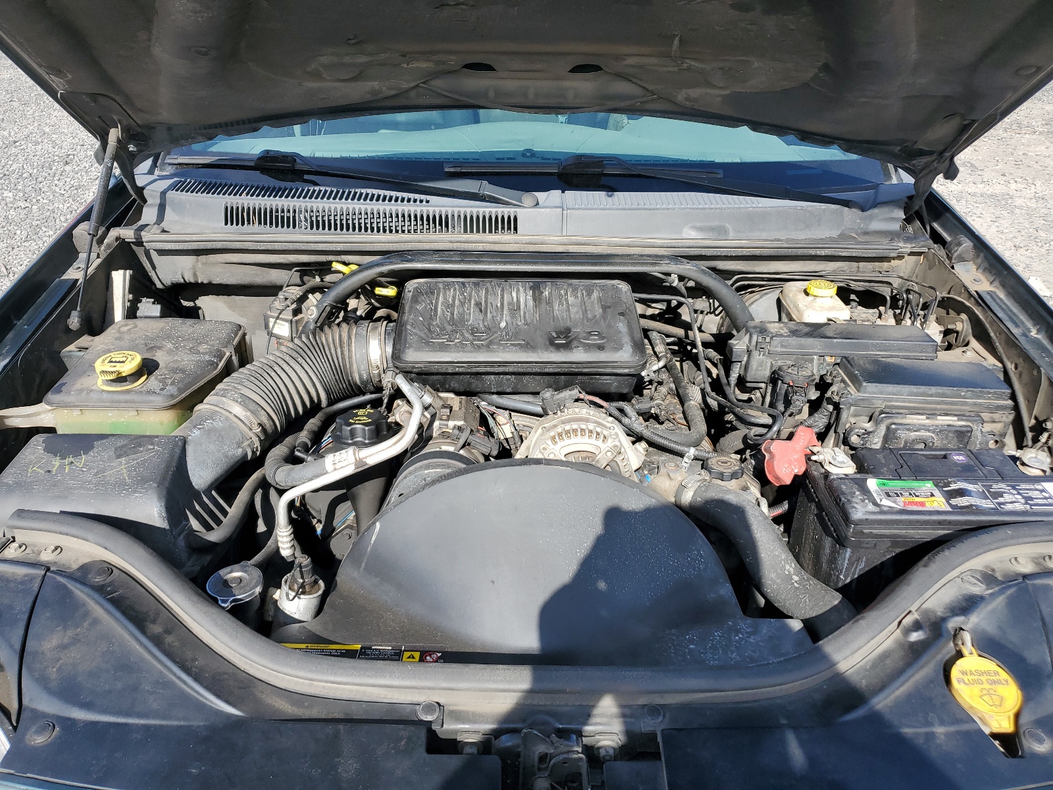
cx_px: 526
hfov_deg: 67.3
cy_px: 395
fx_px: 791
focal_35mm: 26
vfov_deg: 53.1
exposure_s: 1/1429
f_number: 1.5
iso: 50
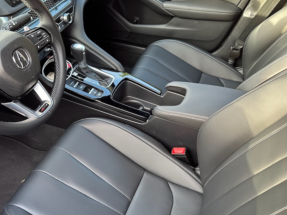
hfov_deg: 50.7
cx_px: 104
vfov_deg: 39.7
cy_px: 112
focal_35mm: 36
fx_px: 299
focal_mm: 6.86
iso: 250
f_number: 1.78
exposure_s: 1/102
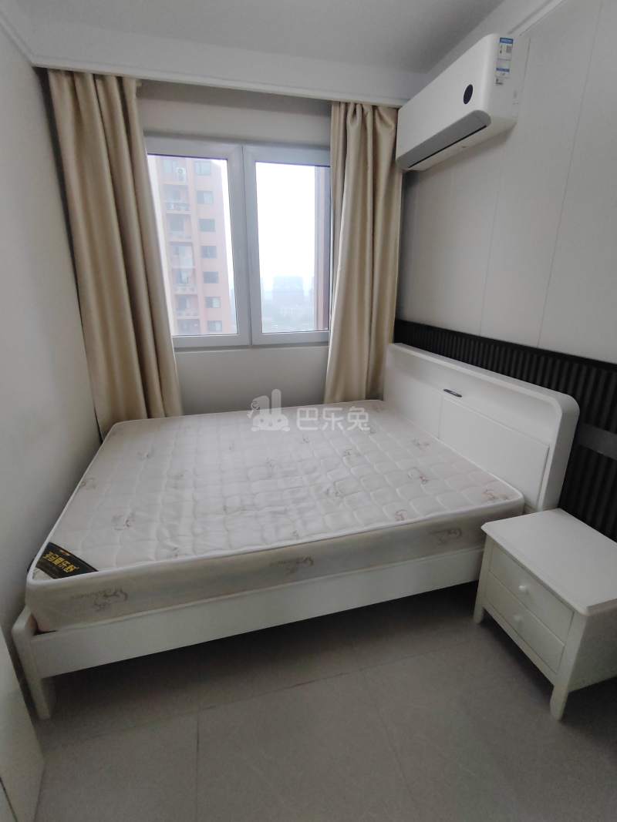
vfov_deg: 94.5
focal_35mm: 16
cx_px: 308
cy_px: 411
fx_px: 380
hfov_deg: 78.1
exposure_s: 1/100
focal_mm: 1.68
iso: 200
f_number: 2.2
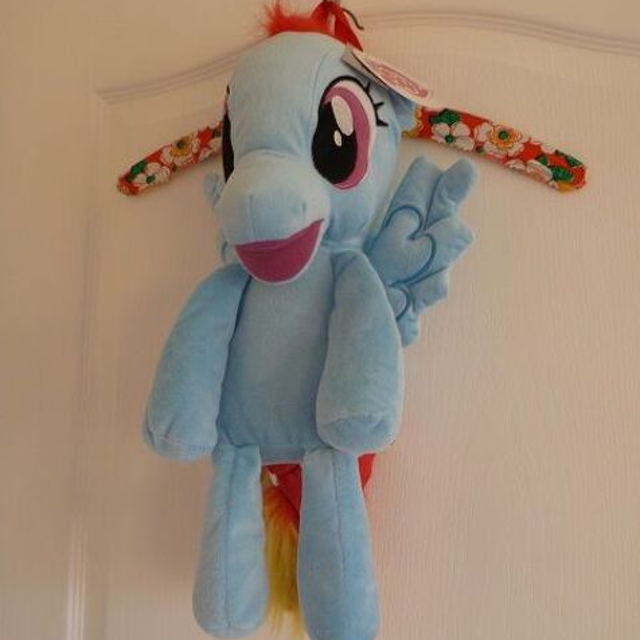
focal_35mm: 38
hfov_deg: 43.9
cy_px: 315
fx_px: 795
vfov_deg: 43.9
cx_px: 320
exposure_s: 1/30
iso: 125
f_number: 3
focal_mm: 5.7
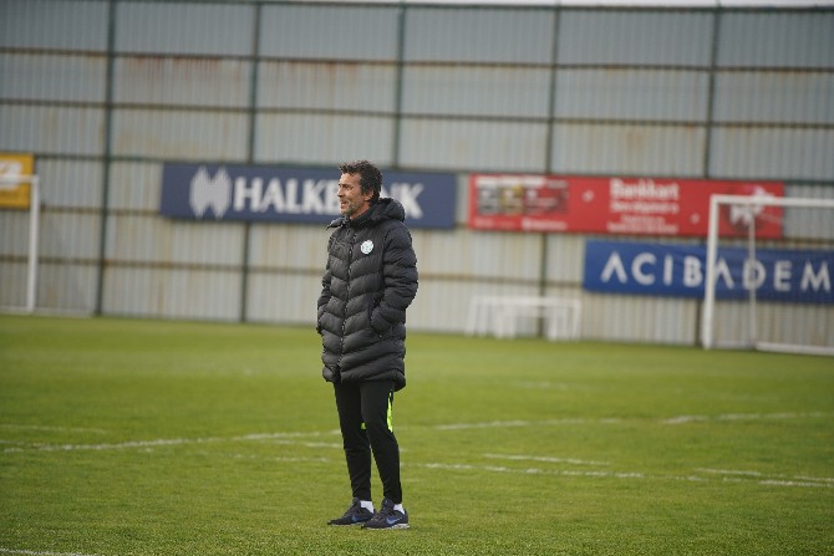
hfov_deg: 10.3
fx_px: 4634
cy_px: 278
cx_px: 417
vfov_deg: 6.9
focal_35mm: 200
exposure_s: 1/640
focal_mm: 200
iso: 250
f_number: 2.8
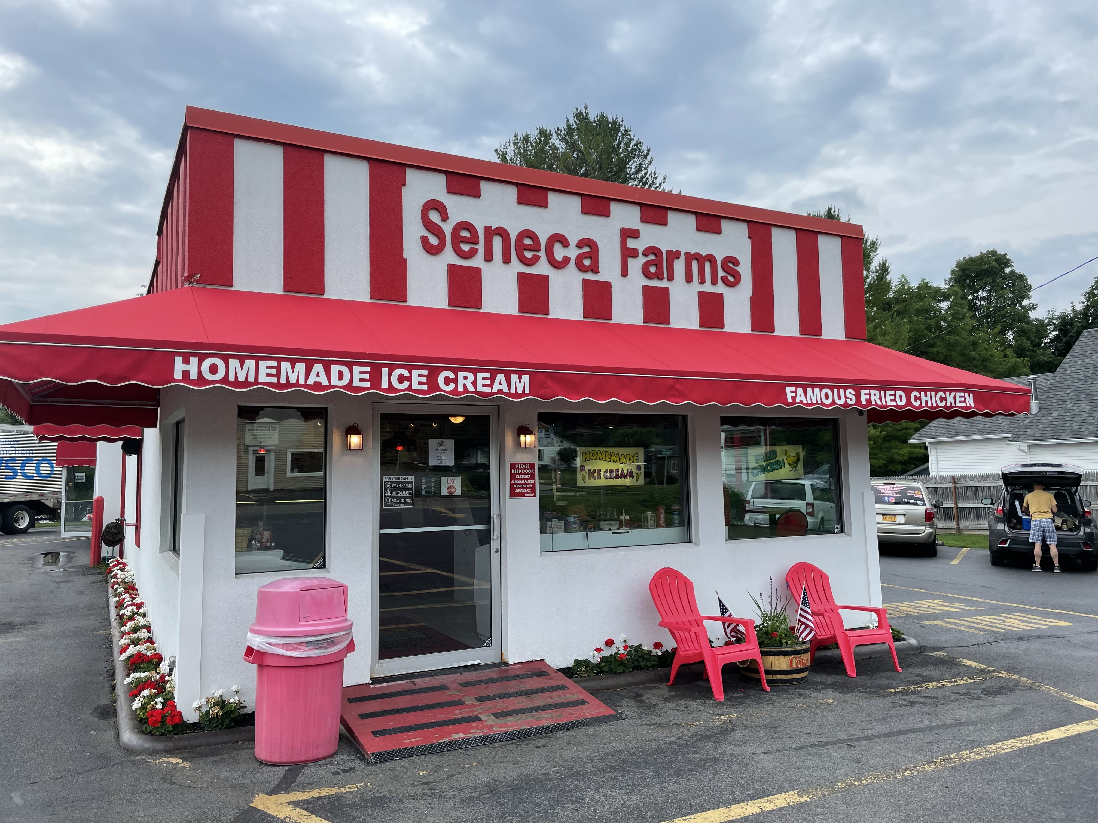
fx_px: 825
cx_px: 549
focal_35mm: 26
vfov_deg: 53.1
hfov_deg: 67.3
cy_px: 412
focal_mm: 4.2
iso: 32
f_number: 1.6
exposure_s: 1/1233
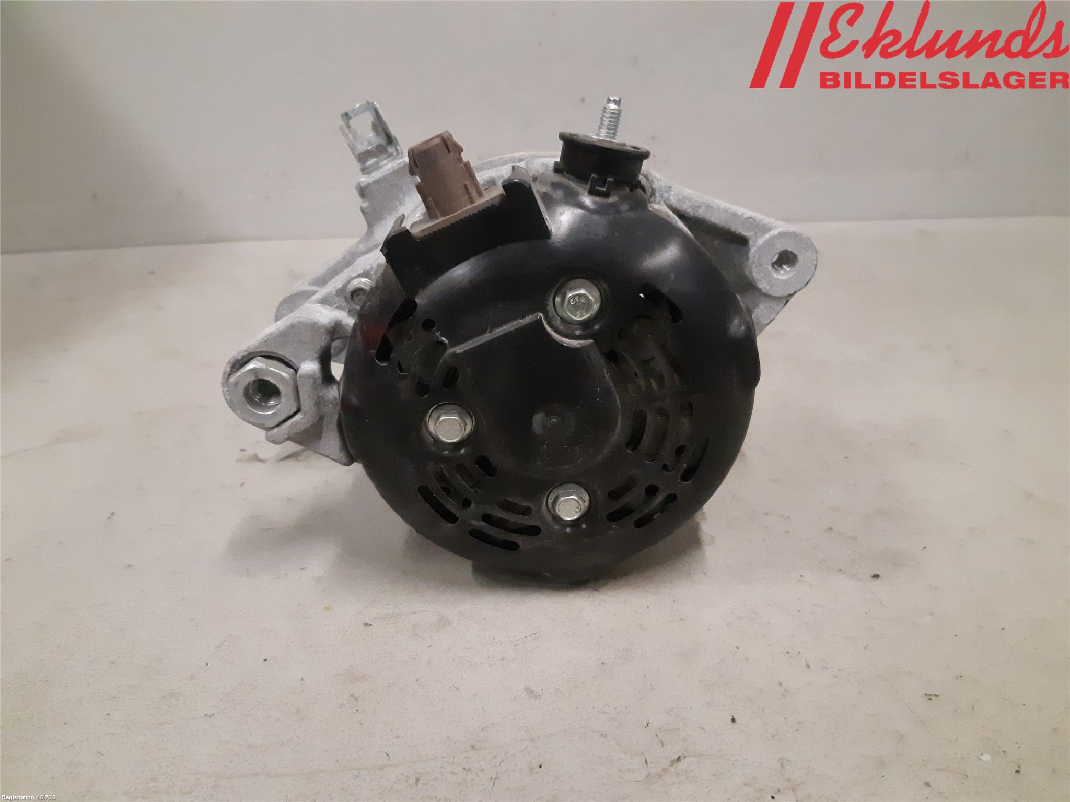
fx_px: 804
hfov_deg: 67.3
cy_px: 401
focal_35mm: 26
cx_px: 535
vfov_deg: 53.1
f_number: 1.7
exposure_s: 1/222
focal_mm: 3.93
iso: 800
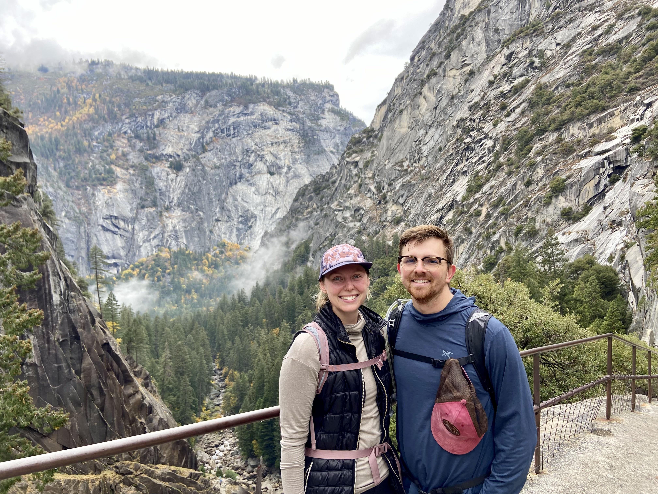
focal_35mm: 26
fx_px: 494
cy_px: 247
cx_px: 329
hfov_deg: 67.3
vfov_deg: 53.1
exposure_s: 1/167
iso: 32
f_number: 1.8
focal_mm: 4.25
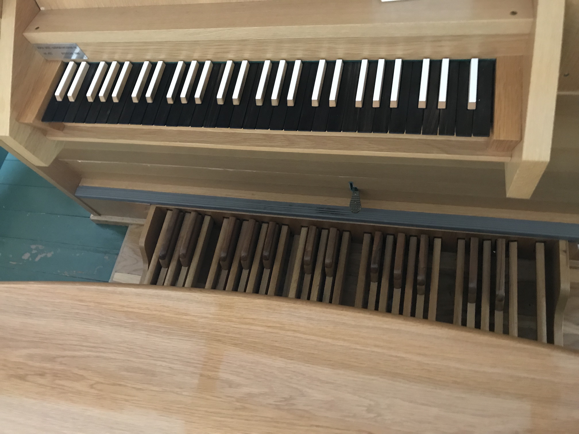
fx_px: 468
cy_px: 217
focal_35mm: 28
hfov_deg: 63.4
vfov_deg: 49.7
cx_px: 290
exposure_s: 1/4
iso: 100
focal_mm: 3.99
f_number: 1.8
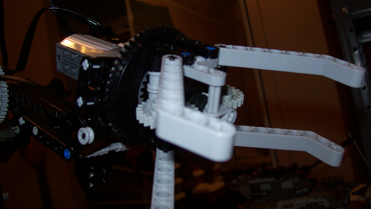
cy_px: 100
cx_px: 187
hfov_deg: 50.5
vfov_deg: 29.7
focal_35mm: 40
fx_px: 393
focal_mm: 6
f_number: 2.7
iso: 80
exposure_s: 1/64
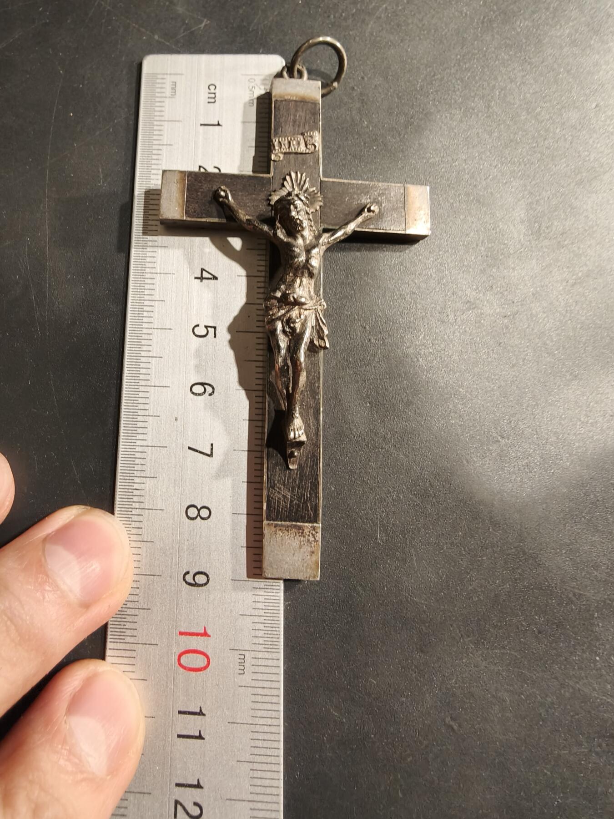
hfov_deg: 58.9
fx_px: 544
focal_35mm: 23
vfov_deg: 73.9
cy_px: 410
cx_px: 307
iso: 200
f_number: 2
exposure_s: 1/74.1
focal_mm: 2.32
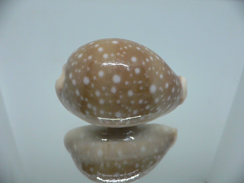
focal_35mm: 35
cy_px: 92
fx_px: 247
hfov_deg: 52.6
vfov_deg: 40.7
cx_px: 122
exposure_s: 1/60
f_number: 2.8
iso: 200
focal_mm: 4.6
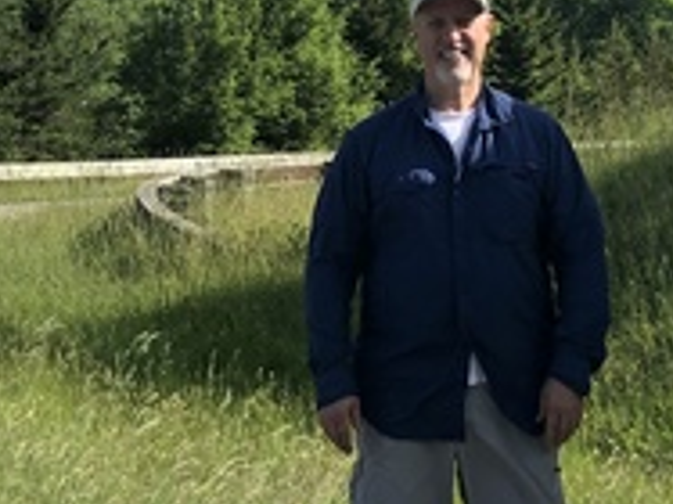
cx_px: 302
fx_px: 2332
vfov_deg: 12.3
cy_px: 79
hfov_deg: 16.4
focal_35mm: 120
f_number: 1.8
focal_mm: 3.99
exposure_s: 1/1333
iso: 20
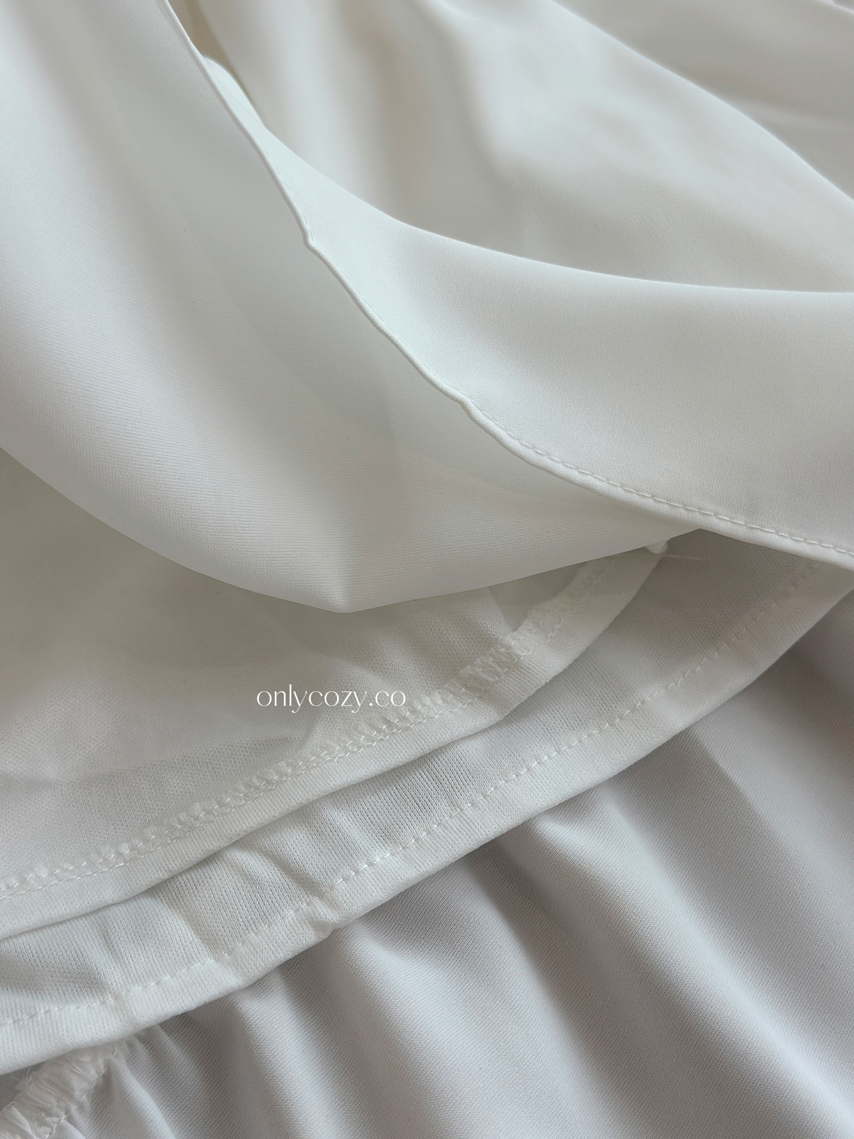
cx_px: 427
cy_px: 570
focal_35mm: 48
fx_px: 1579
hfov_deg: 30.3
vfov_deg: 39.7
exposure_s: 1/218
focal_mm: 6.86
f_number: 1.78
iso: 80
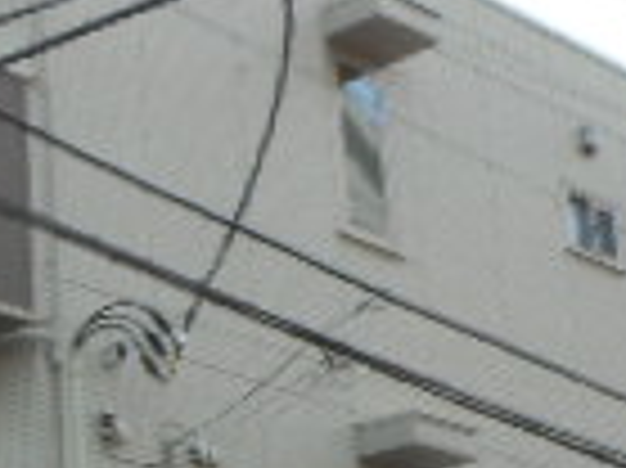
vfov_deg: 12.4
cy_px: 630
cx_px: -387
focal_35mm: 115
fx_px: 2078
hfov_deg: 15.4
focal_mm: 4.5
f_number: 3.7
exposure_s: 1/250
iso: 80
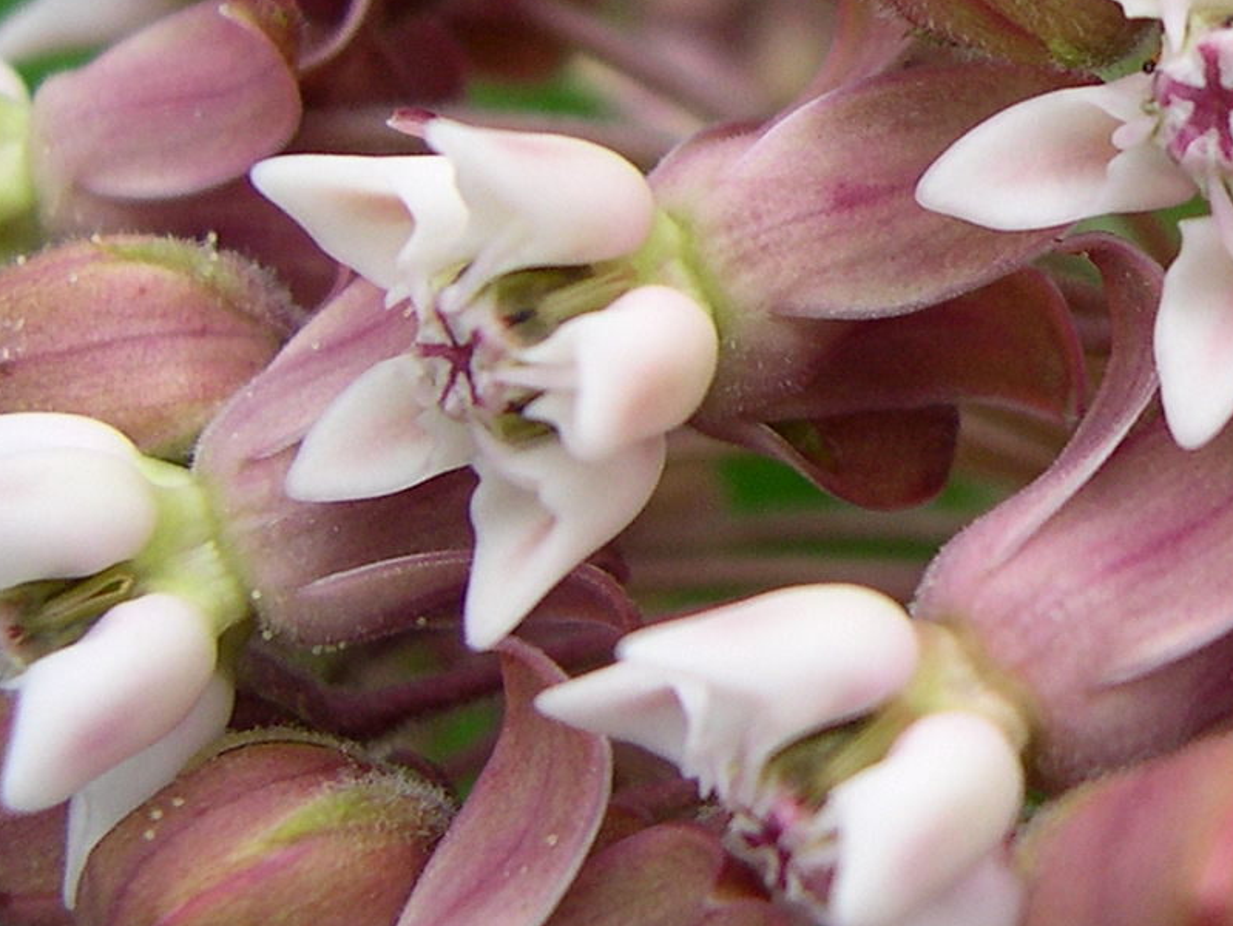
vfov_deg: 13.6
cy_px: 133
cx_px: 1398
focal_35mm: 108
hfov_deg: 17.5
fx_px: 3849
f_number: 2.8
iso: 100
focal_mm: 8
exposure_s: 1/531
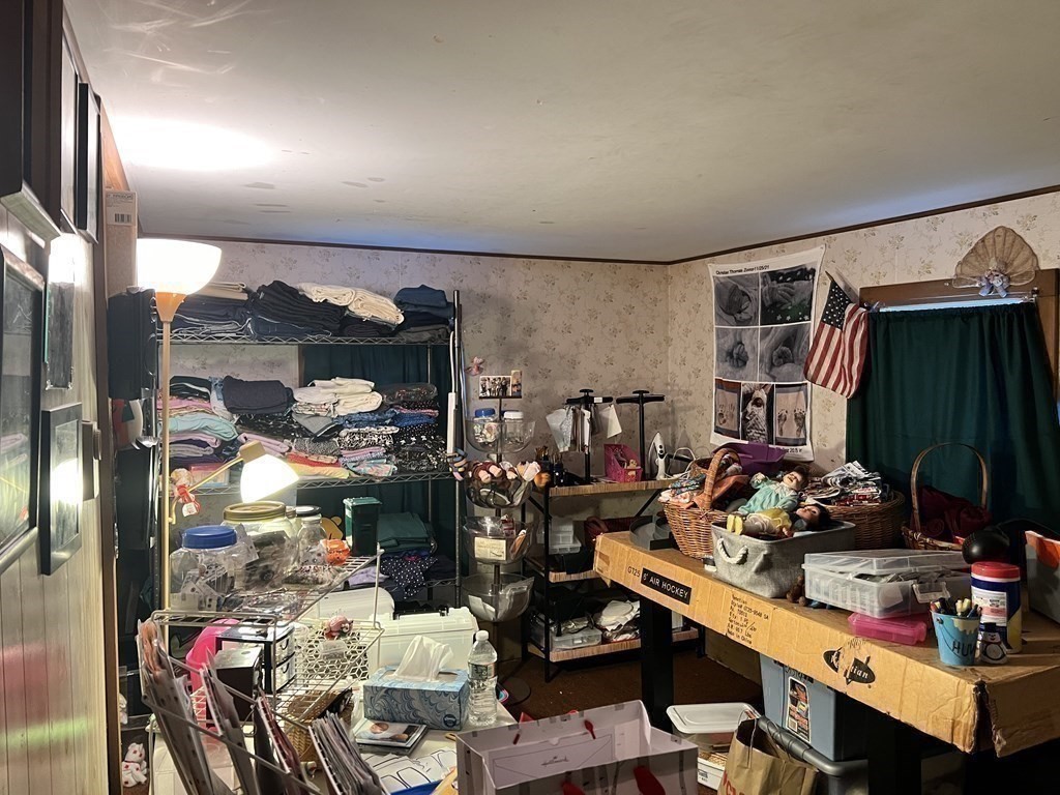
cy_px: 398
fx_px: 796
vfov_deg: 53.1
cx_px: 530
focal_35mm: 26
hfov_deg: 67.3
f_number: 1.5
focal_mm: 5.7
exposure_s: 1/60
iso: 250
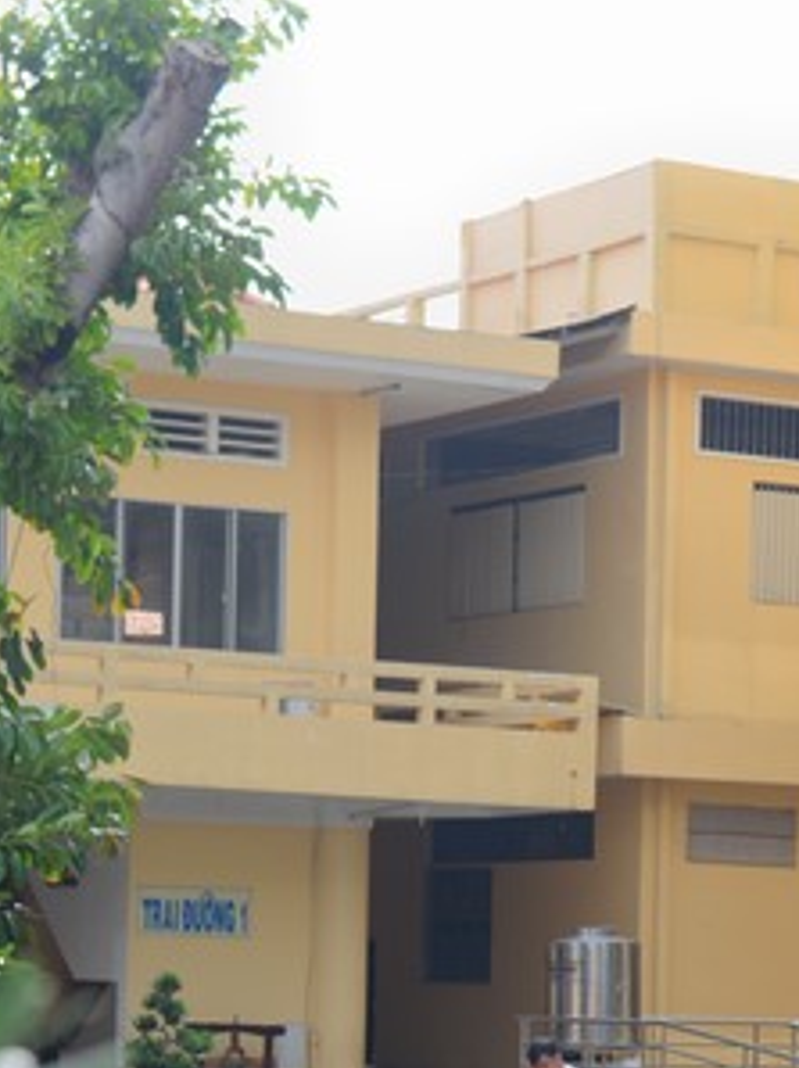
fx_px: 4007
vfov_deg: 15.0
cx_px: 521
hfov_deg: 11.4
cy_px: 975
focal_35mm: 130
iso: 100
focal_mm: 62
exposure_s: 1/125
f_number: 6.3
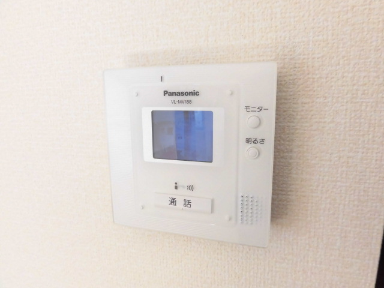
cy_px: 144
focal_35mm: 24
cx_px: 192
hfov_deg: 71.6
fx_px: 266
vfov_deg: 56.8
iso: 250
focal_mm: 4.3
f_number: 3.1
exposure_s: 1/40
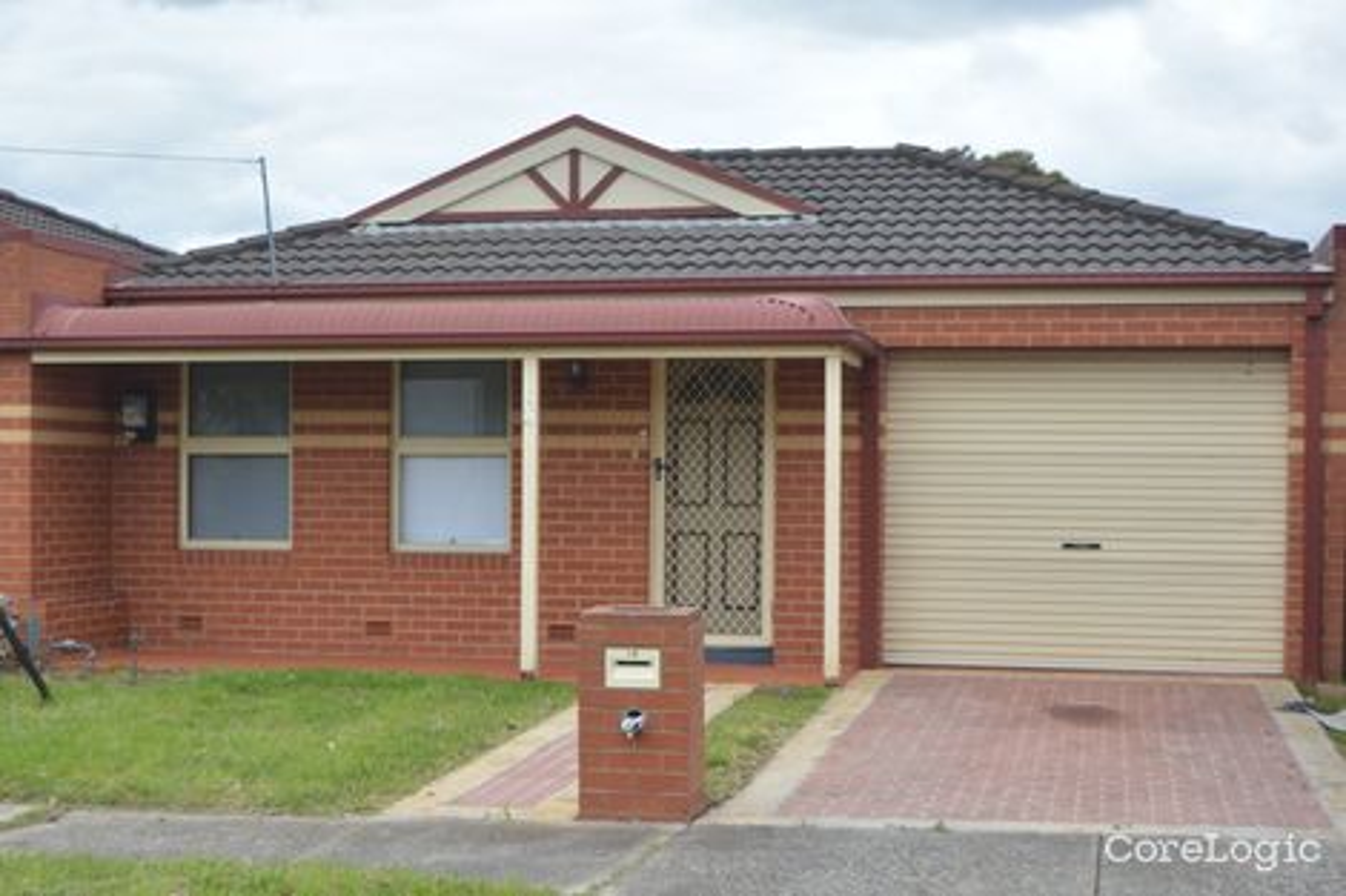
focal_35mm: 36
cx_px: 673
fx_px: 1345
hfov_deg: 53.1
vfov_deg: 36.8
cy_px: 448
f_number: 5.6
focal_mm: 24
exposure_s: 1/1600
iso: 400
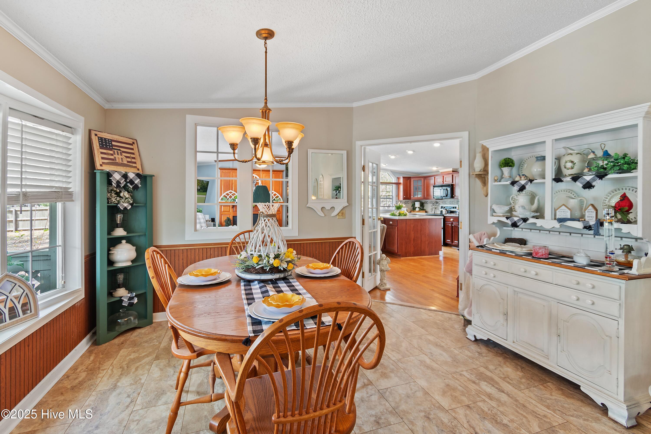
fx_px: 271
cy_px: 217
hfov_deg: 100.4
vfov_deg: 77.3
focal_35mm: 15
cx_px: 326
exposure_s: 1/2
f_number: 4.5
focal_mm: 10
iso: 100
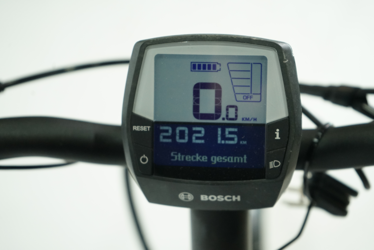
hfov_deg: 28.8
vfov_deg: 19.5
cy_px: 125
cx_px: 187
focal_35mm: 70
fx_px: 727
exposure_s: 1/200
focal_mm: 70
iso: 2500
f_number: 5.6
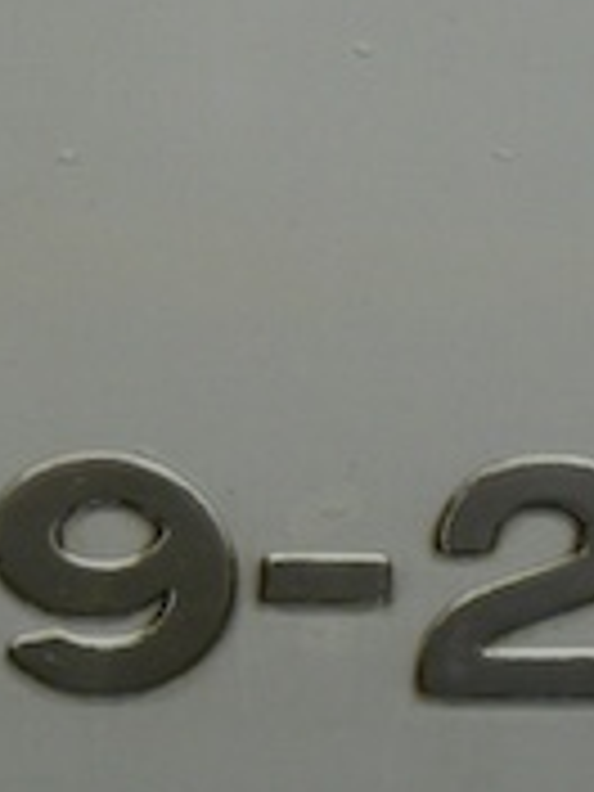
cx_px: 36
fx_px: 2814
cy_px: 634
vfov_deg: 15.9
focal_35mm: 123
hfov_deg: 11.9
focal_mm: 6
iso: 100
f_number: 2.8
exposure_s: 1/20
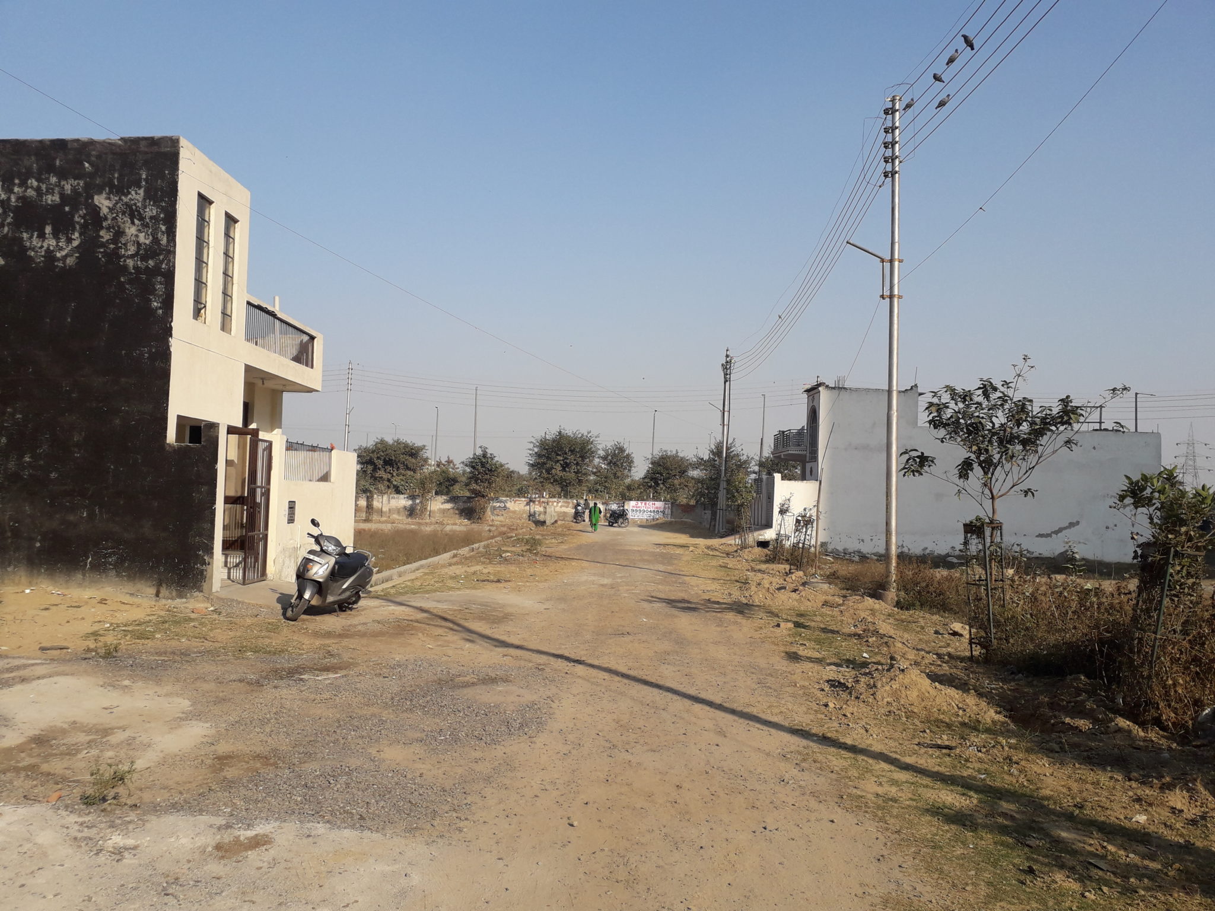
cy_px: 456
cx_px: 608
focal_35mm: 27
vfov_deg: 51.4
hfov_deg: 65.3
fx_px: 948
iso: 40
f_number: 1.9
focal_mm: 3.6
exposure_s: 1/1792
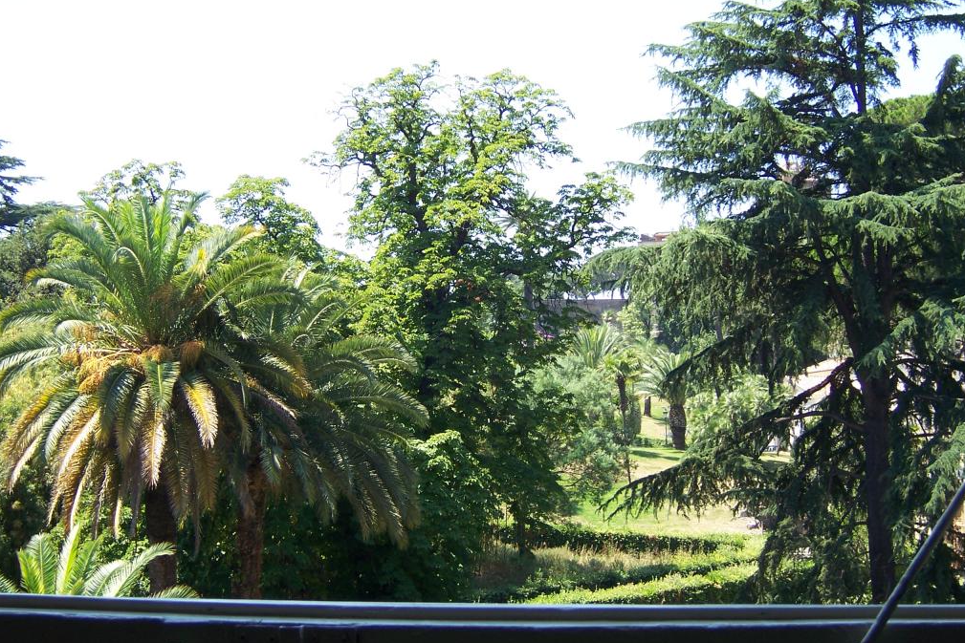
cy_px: 311
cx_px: 486
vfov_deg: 23.8
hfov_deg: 35.0
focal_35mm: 57
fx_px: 1528
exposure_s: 1/250
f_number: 3.6
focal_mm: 9
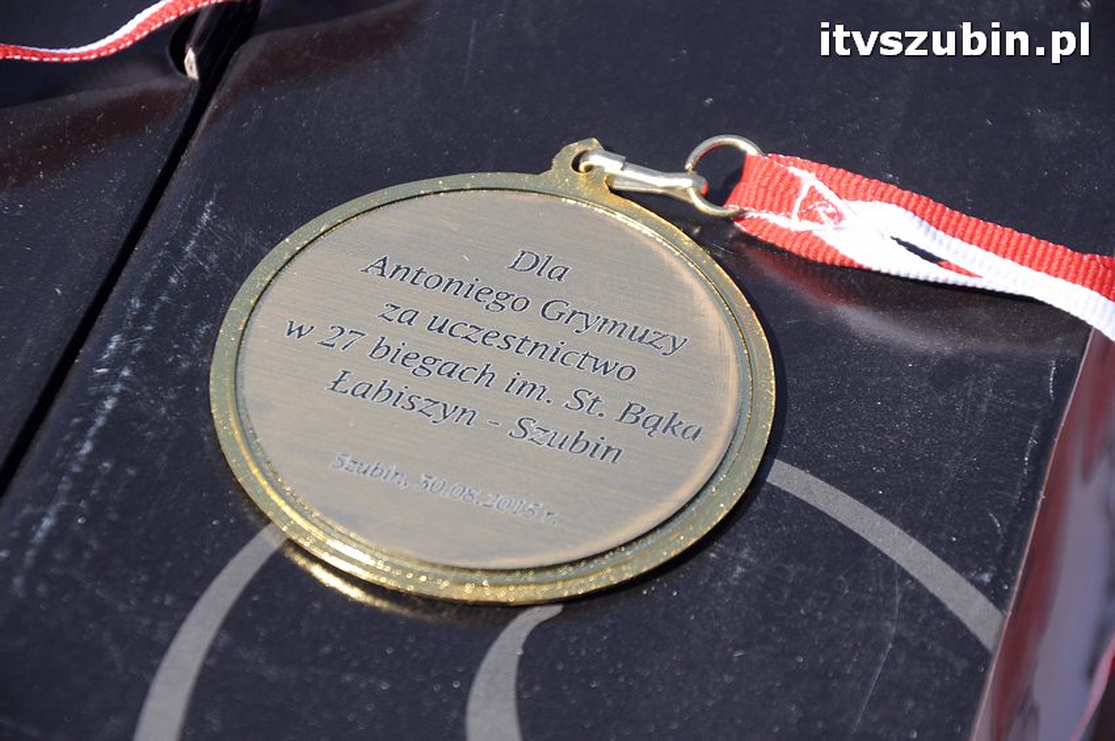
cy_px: 370
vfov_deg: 8.7
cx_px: 558
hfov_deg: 13.1
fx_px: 4873
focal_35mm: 158
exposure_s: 1/800
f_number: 7.1
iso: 400
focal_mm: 105
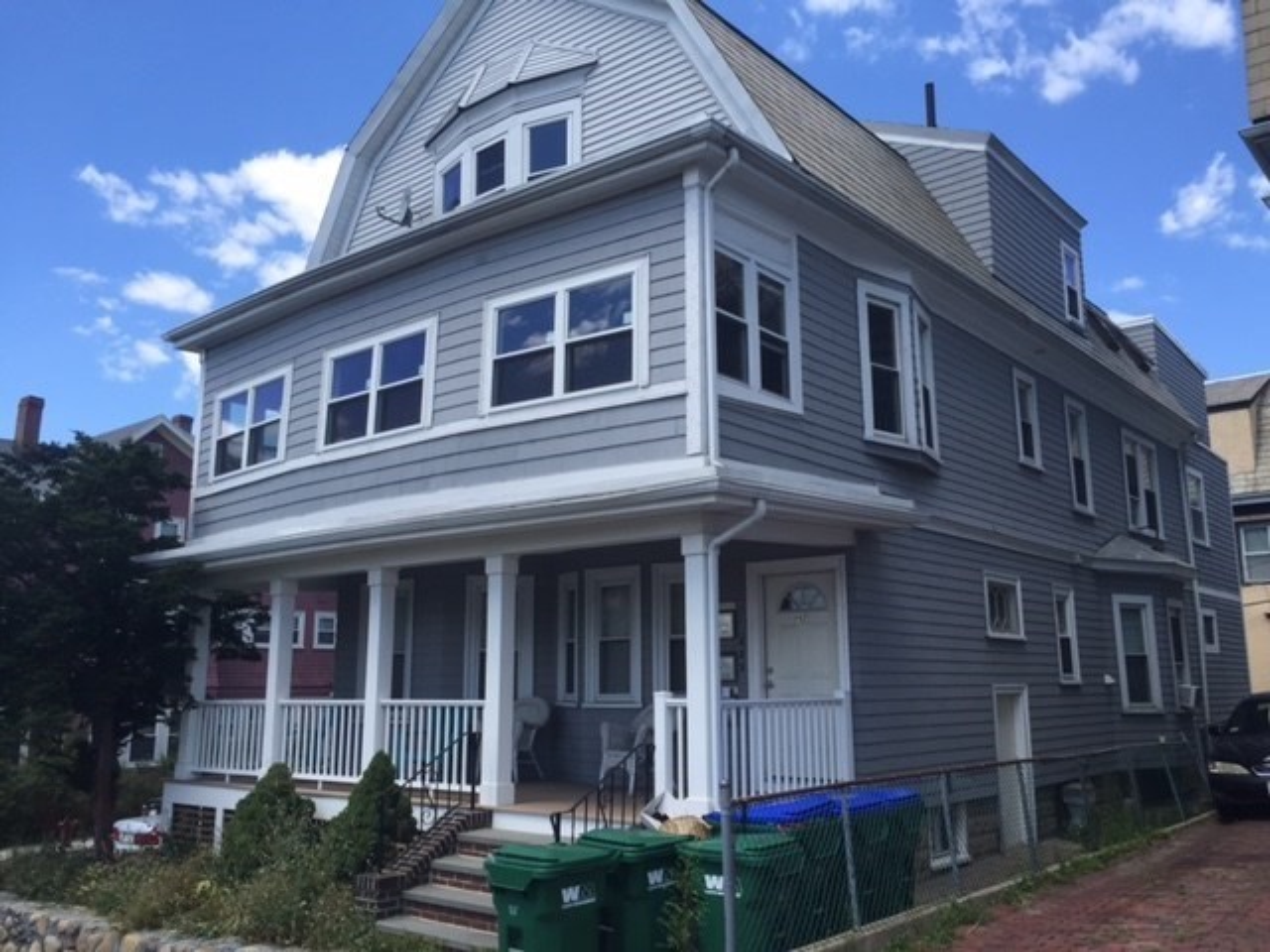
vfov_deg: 48.2
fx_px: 1064
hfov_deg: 61.7
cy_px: 476
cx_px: 635
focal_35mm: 29
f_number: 2.2
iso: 32
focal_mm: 4.15
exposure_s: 1/1099
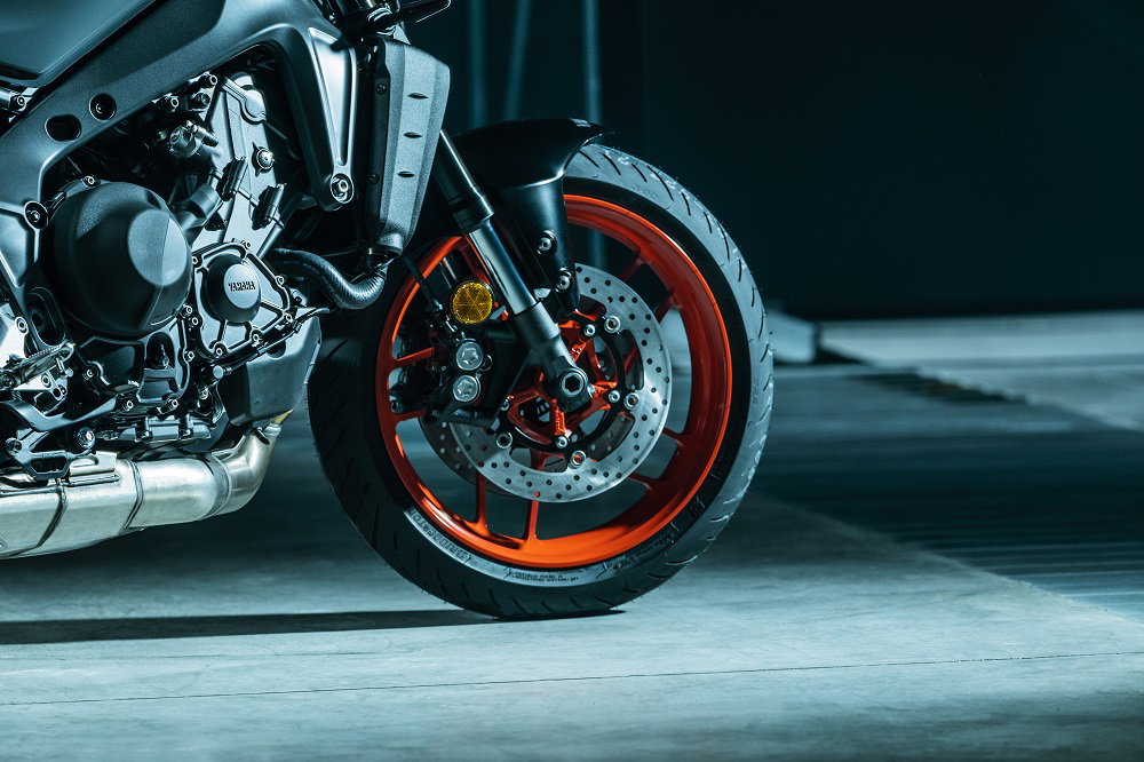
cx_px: 572
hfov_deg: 6.9
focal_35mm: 300
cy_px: 381
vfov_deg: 4.6
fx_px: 9530
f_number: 3.6
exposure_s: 1/80
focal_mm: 200
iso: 160
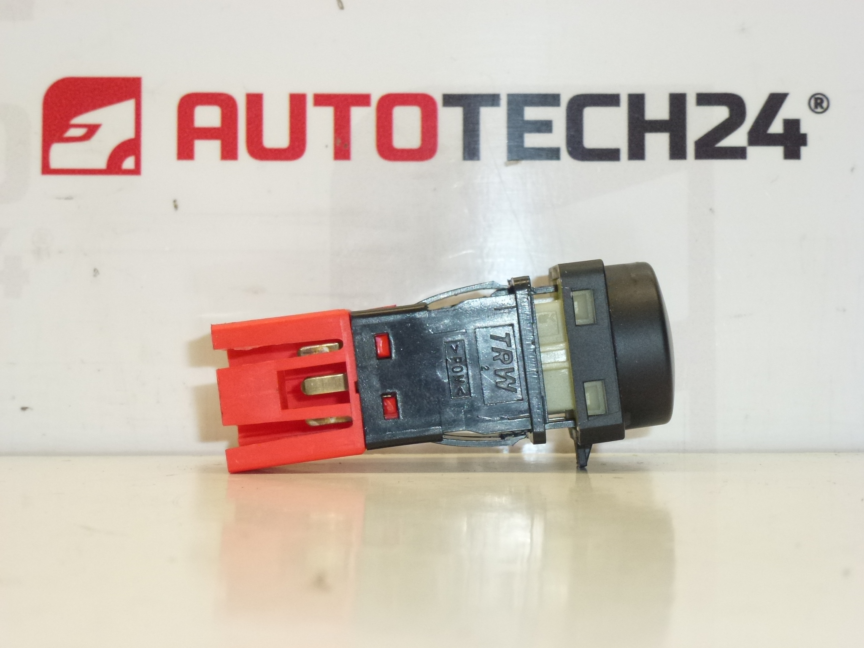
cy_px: 324
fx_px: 1897
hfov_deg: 25.7
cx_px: 432
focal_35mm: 76
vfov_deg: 19.4
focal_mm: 13.6
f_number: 4.7
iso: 400
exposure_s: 1/125
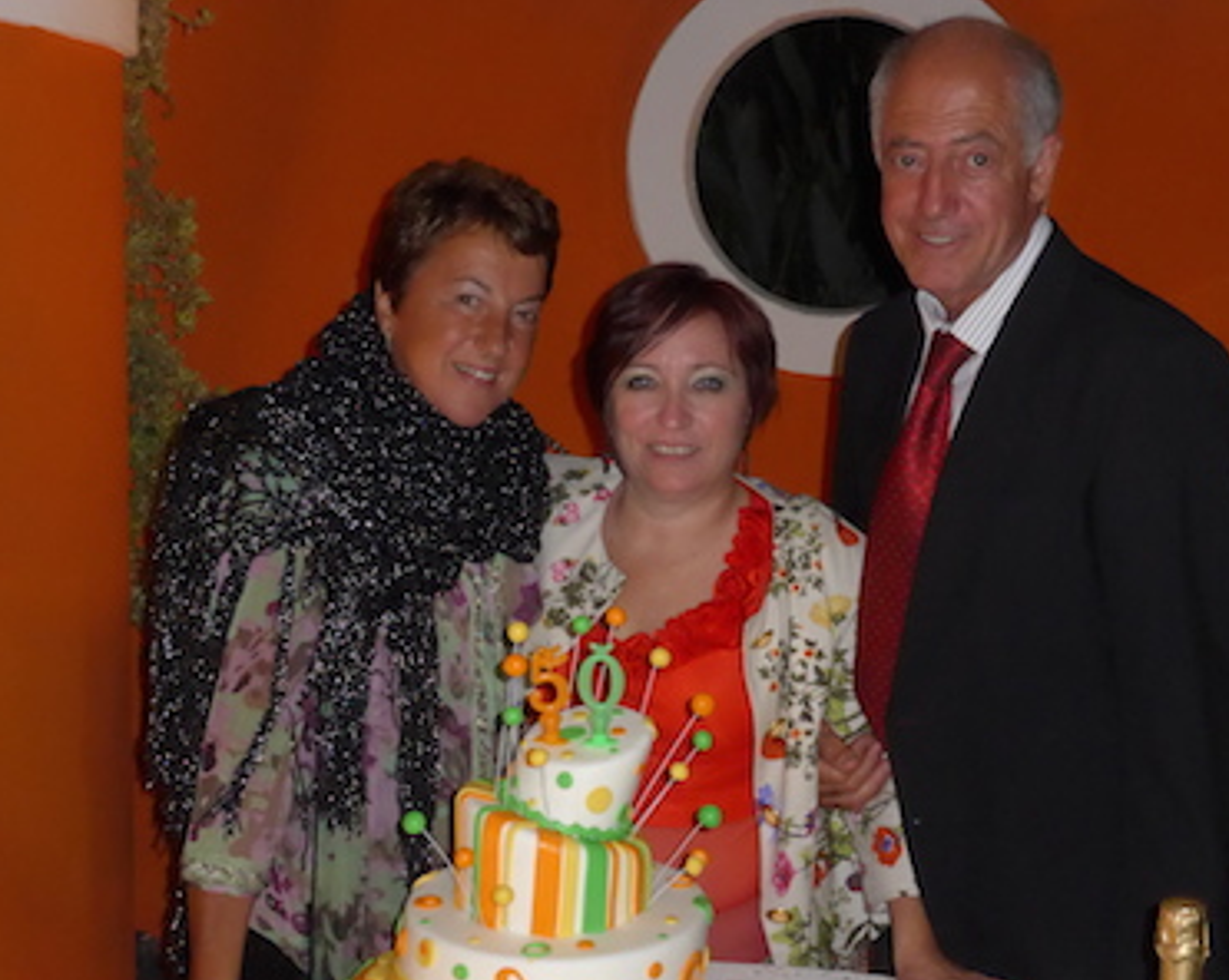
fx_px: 2144
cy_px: 493
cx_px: 639
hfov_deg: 32.0
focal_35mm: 59
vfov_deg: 25.8
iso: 1600
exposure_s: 1/60
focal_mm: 12
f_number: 8
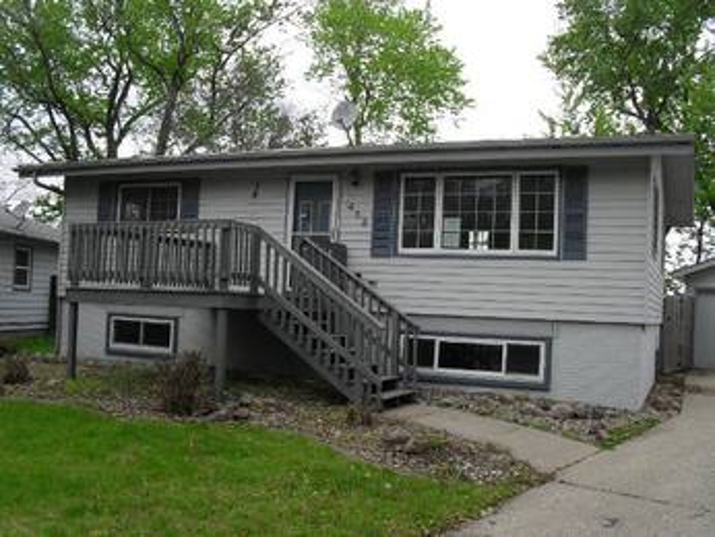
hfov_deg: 52.6
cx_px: 358
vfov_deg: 40.7
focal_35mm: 35
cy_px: 268
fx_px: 723
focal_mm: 6.3
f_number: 3.2
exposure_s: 1/250
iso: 100
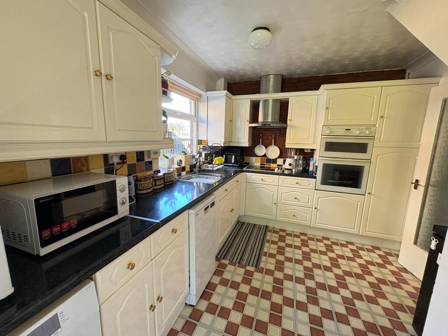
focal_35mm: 14
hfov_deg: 102.1
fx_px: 181
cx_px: 224
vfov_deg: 85.7
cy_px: 168
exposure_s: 1/78
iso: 250
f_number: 2.2
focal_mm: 2.22
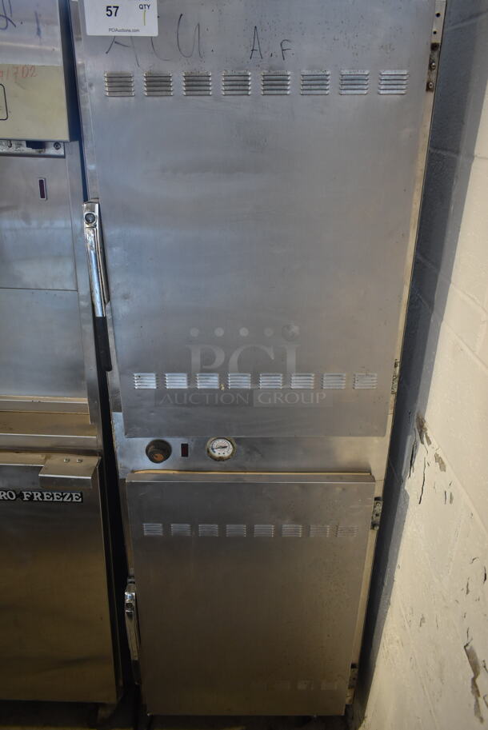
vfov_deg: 67.3
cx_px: 244
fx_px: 548
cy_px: 365
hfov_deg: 48.0
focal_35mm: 27
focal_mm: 18
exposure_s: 1/30
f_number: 3.5
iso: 900
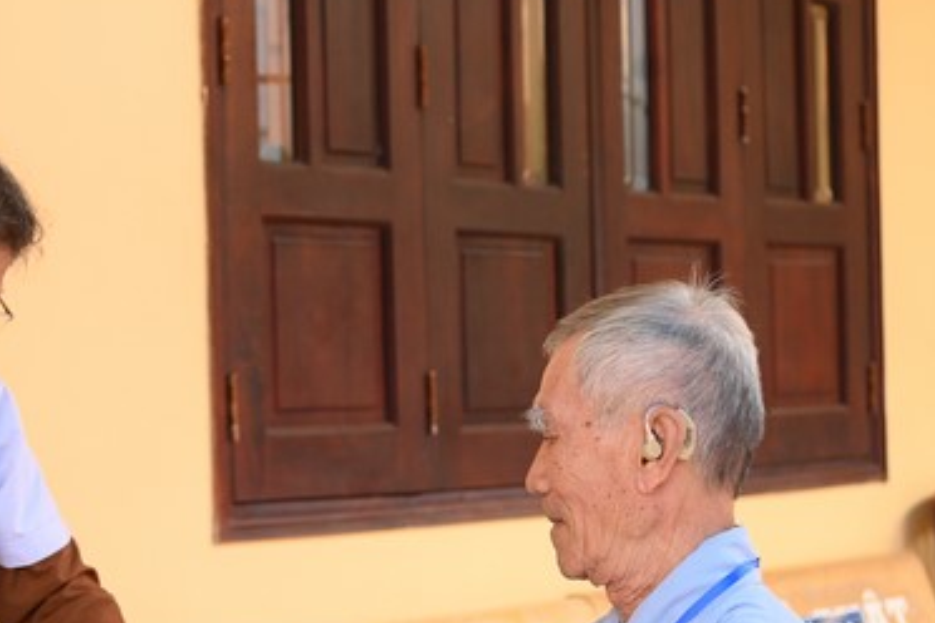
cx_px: 274
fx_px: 2493
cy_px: 427
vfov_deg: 14.2
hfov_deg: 21.1
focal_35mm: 96
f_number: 4
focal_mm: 55
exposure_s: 1/320
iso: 1250
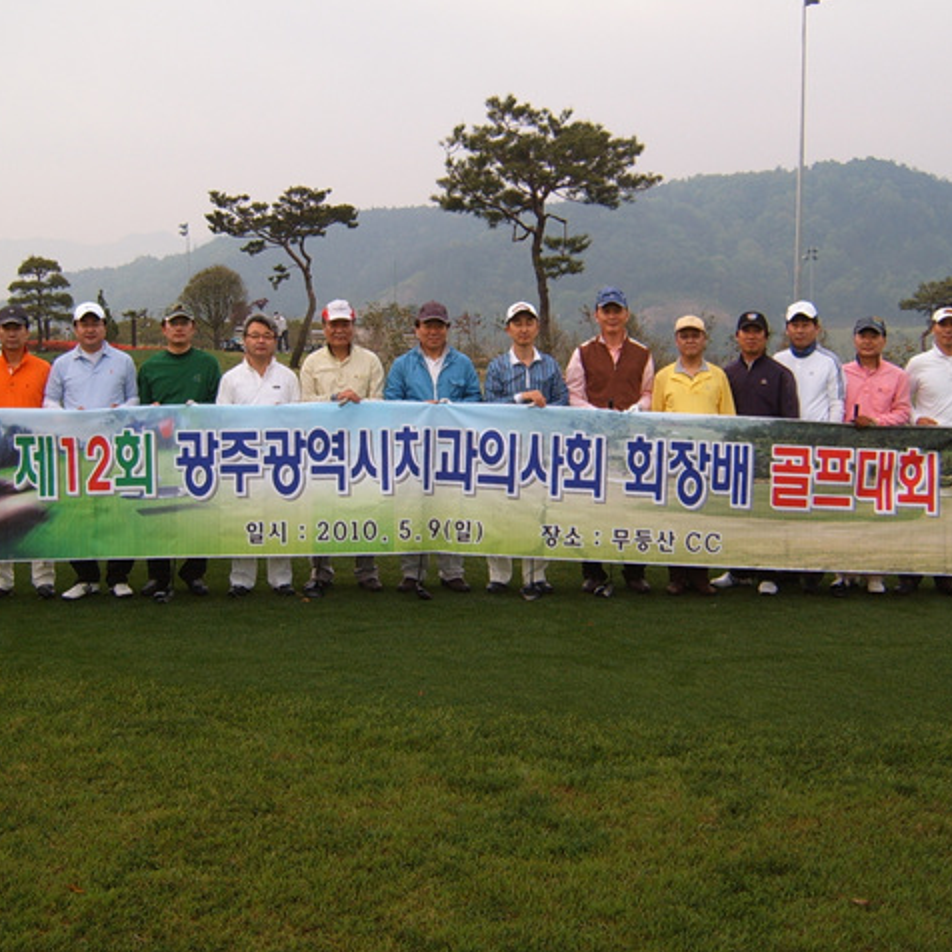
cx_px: 418
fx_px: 1369
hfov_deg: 38.3
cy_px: 474
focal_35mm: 44
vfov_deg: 38.3
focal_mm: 6.2
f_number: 2.9
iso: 63
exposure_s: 1/180
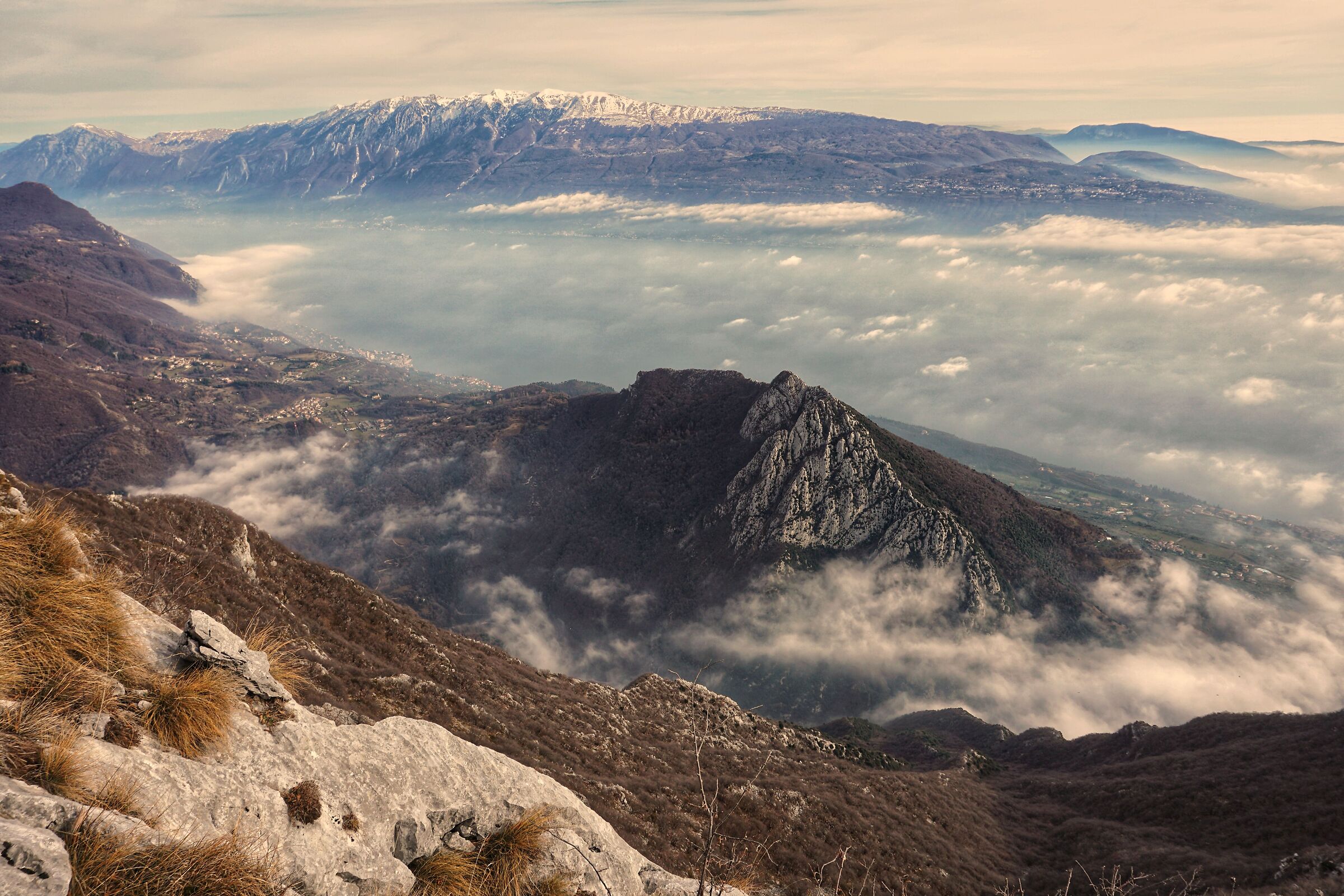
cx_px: 672
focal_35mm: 24
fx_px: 896
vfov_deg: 53.1
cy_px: 448
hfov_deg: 73.7
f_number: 9
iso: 100
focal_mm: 16
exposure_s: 1/160
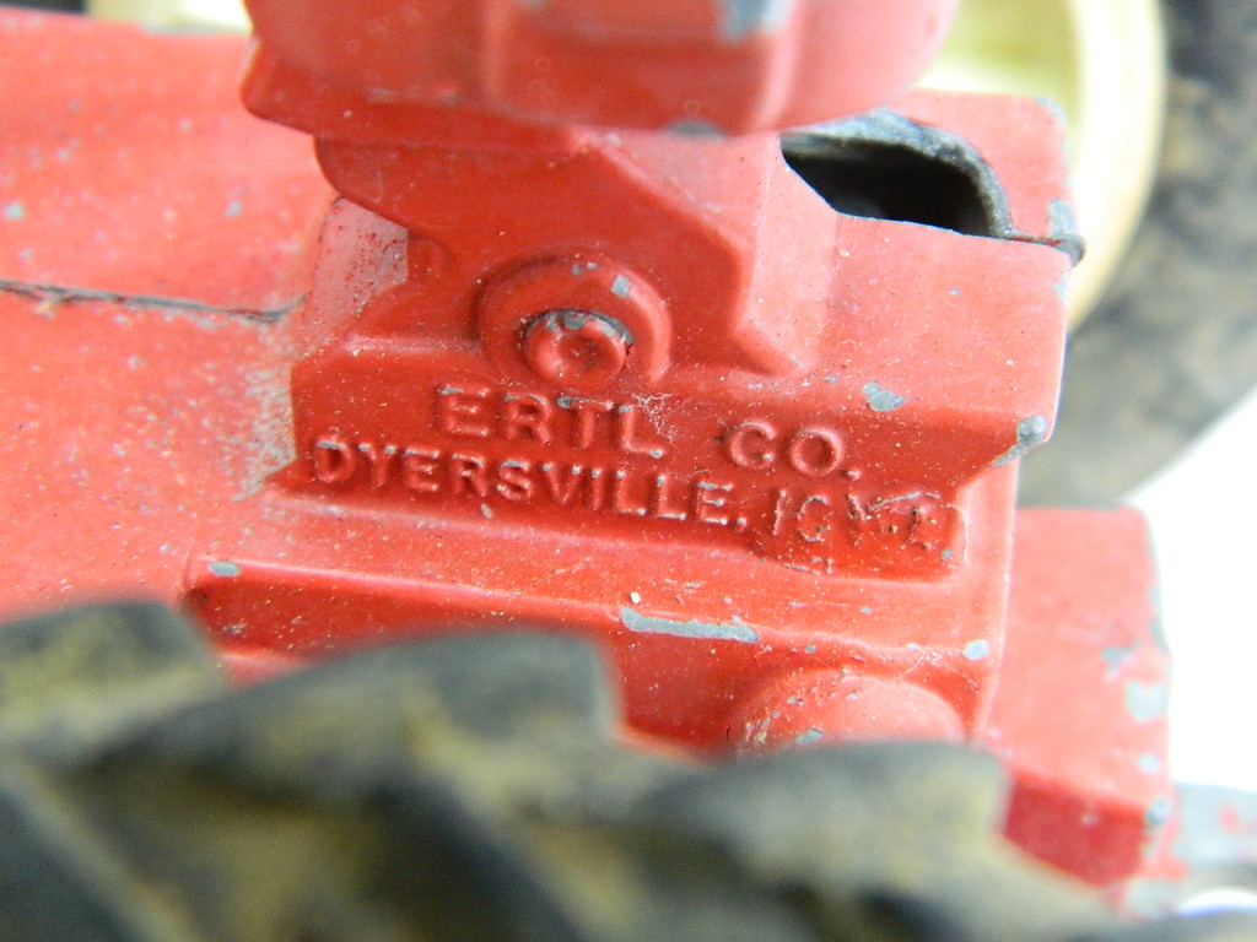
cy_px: 471
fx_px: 3050
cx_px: 628
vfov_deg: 17.6
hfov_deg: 23.3
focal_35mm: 84
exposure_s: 1/25
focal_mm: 15.1
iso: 400
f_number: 4.2
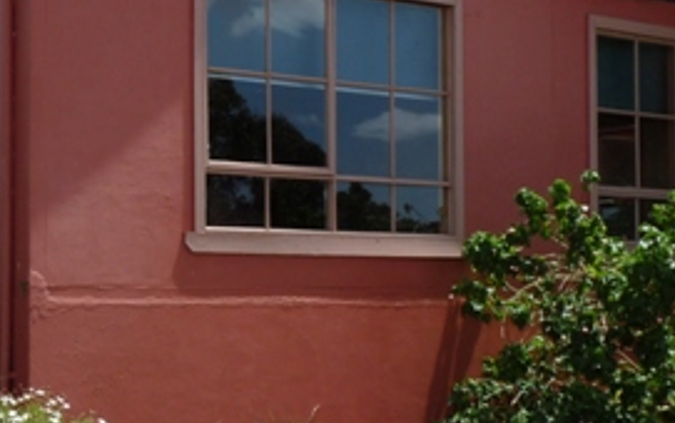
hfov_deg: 26.3
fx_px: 1381
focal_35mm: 75
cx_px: 35
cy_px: 241
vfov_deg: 17.4
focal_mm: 5.3
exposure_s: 1/320
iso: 100
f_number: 5.6
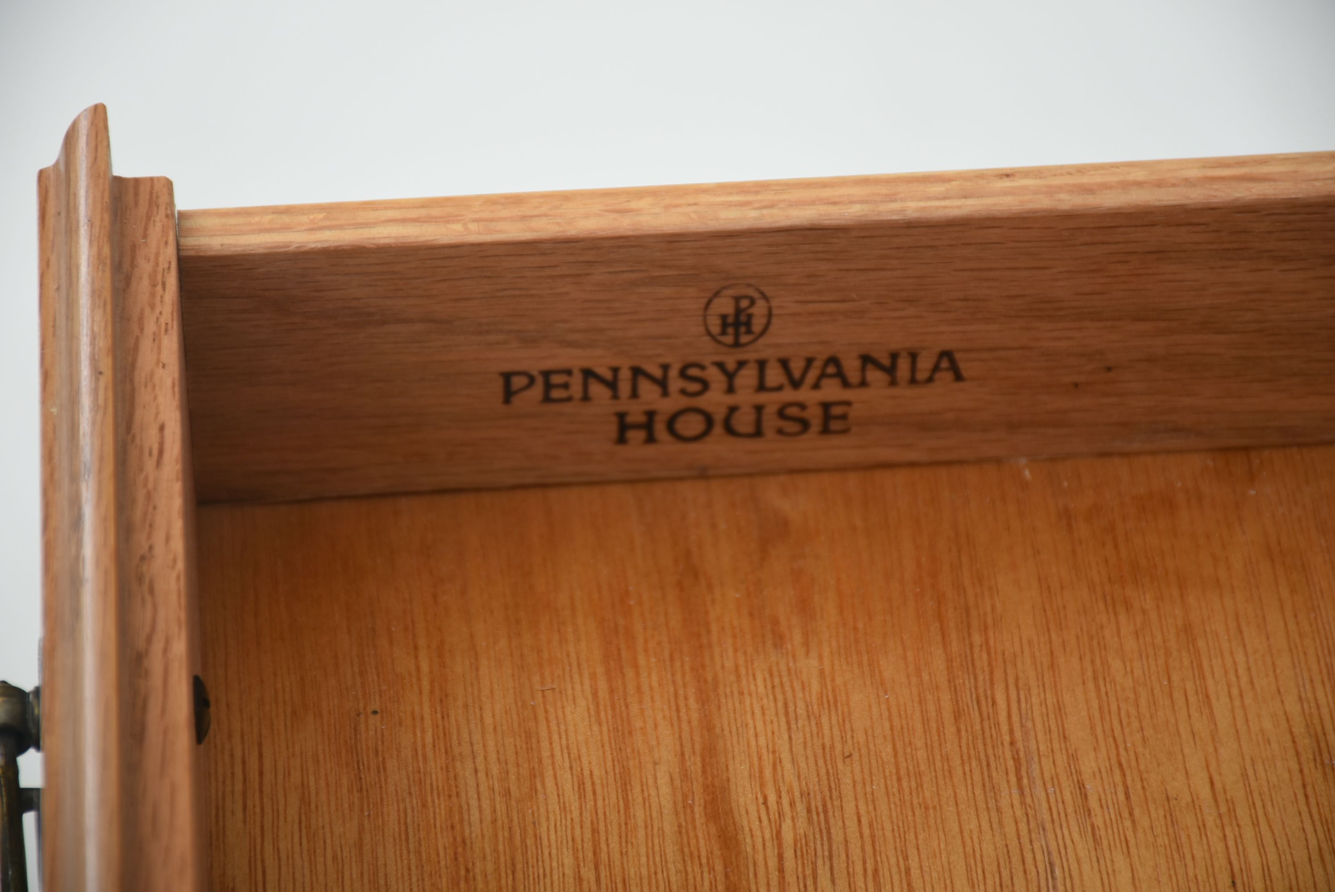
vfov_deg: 6.6
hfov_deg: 9.8
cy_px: 446
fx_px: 7793
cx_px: 668
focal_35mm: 210
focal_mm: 140
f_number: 7.1
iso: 200
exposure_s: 1/200
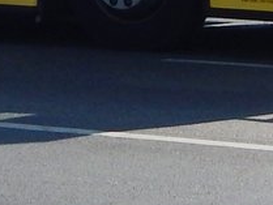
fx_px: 1539
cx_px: -69
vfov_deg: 7.1
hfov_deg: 10.0
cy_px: -324
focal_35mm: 195
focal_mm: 6.1
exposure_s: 1/640
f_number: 6.7
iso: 125
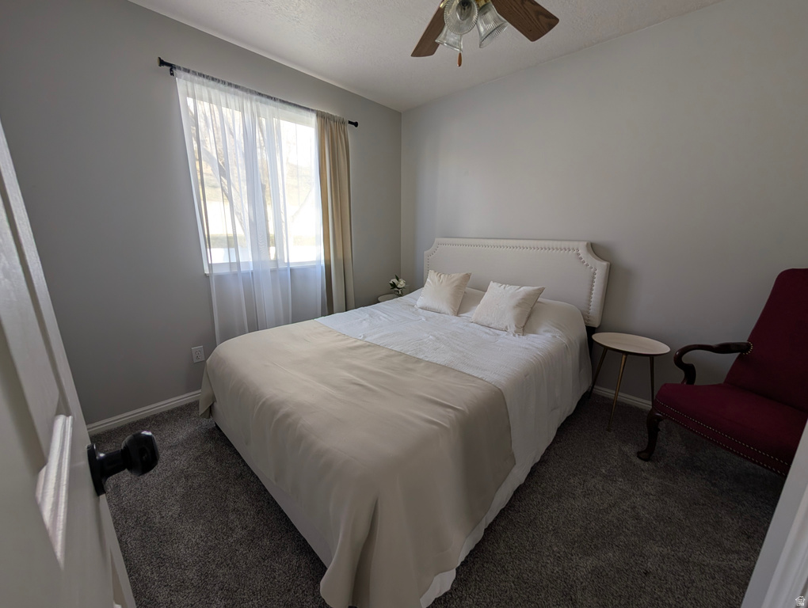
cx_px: 404
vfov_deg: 94.6
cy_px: 304
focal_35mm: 12
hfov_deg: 110.5
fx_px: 280
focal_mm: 2.02
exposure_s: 1/181
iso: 59
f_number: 1.7
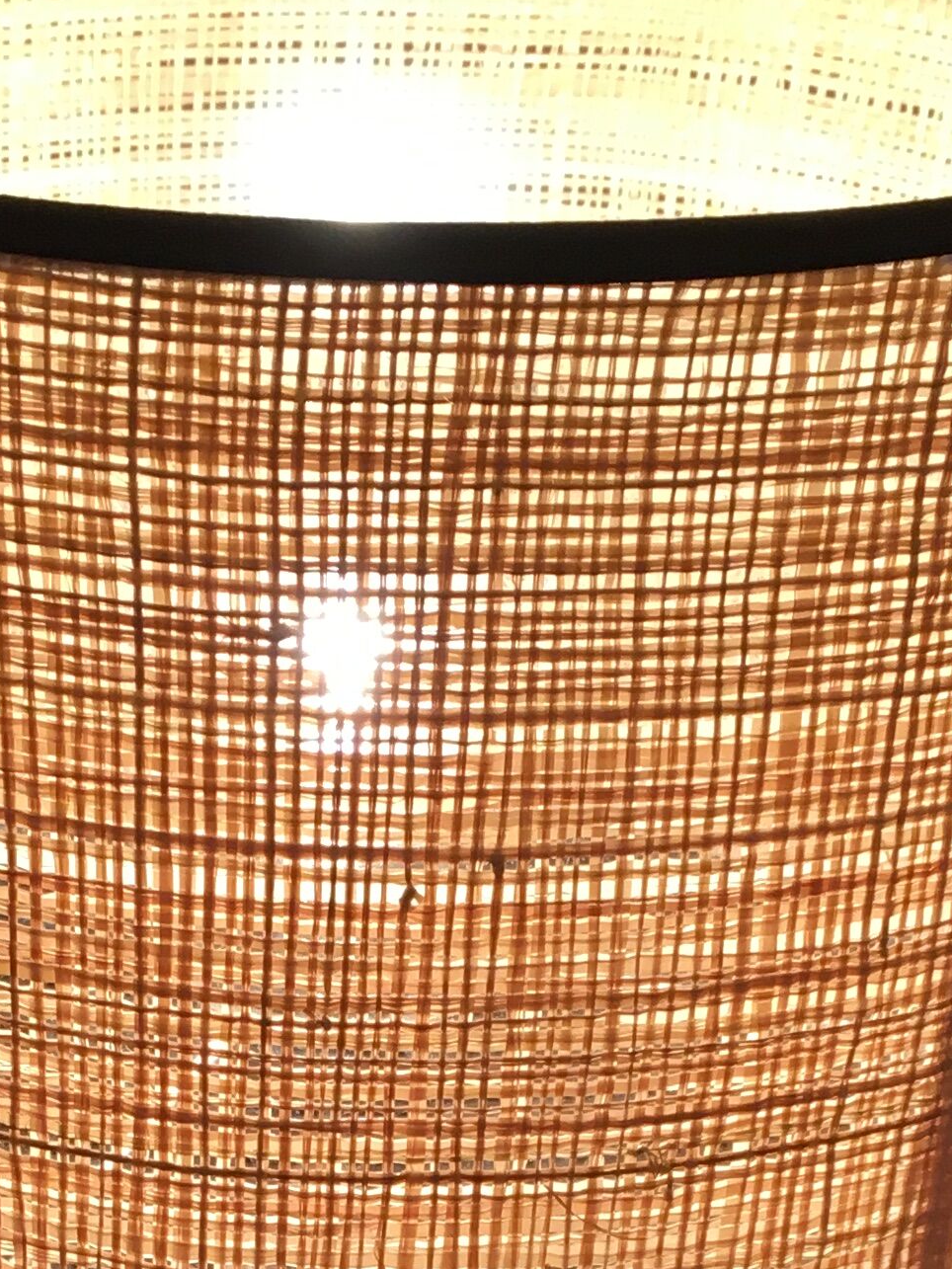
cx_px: 352
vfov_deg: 19.9
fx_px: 3336
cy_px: 1602
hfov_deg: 16.2
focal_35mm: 91
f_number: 2.2
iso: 64
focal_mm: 4.15
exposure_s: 1/33
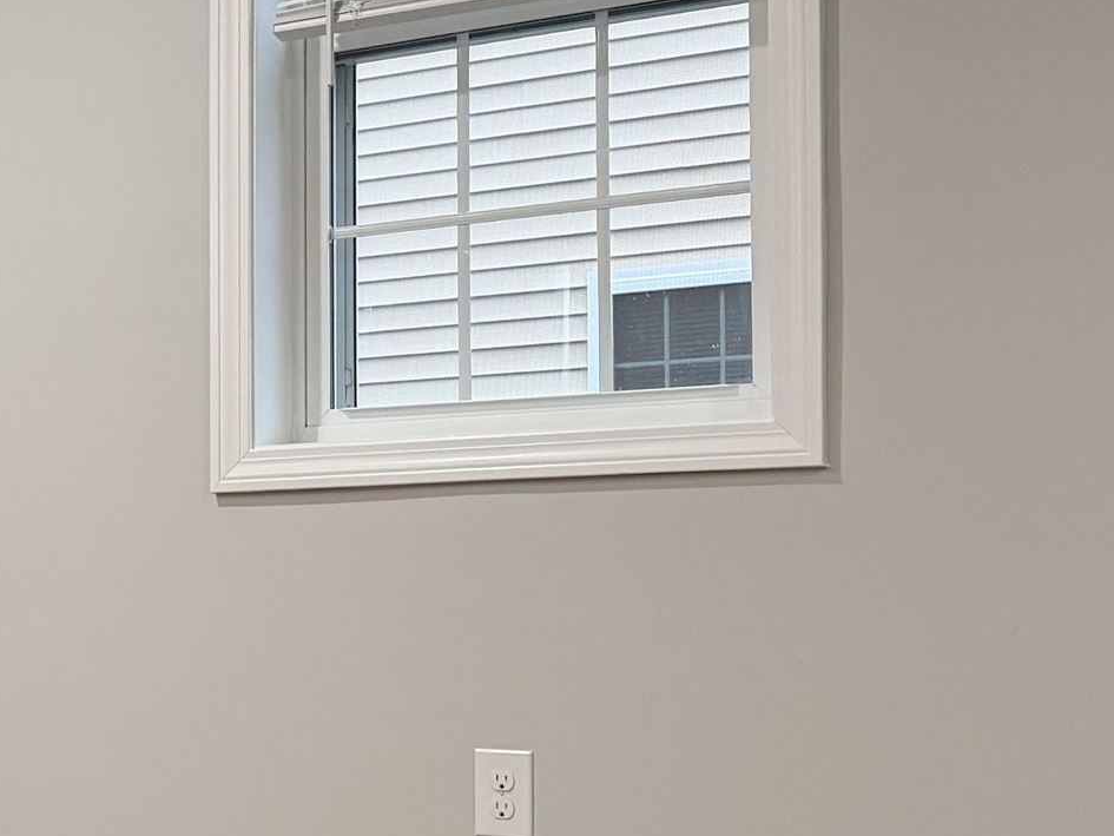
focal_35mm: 78
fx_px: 2510
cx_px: -414
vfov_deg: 18.8
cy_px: 579
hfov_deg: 22.0
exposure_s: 1/60
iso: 200
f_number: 1.78
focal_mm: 6.76
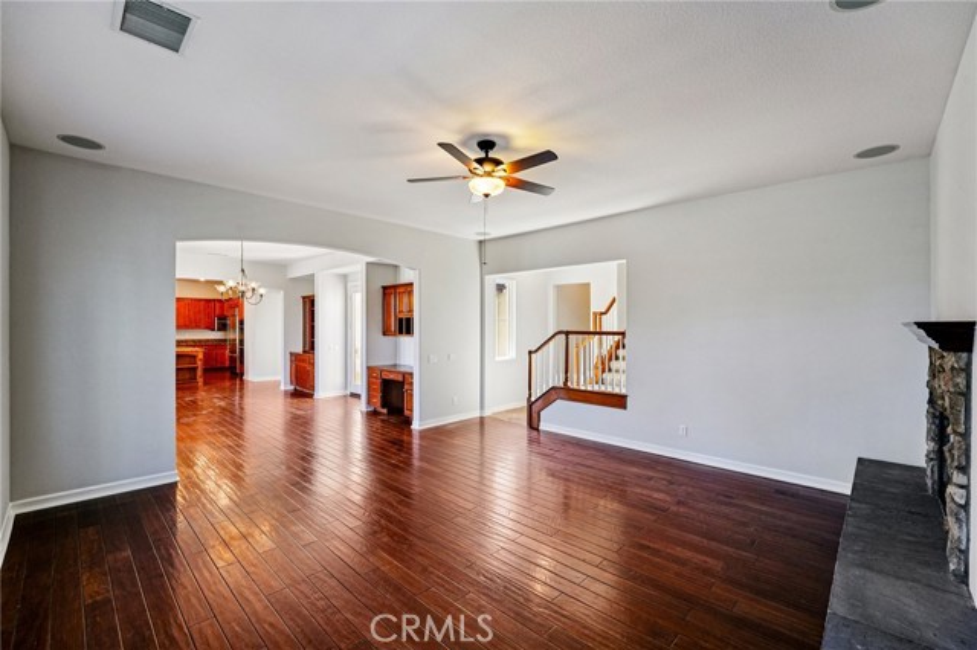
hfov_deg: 99.7
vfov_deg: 76.5
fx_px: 412
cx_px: 488
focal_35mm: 15
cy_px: 325
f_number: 8
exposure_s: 1/50
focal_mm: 15.2
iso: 400
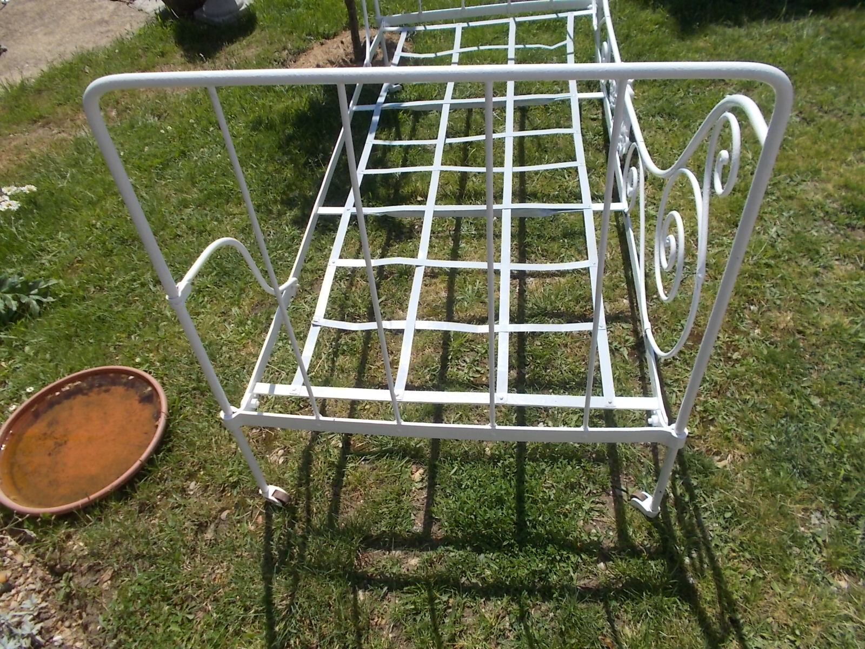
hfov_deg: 67.3
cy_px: 324
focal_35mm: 26
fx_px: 650
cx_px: 432
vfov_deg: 53.1
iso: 80
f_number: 8
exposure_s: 1/200
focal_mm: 4.6
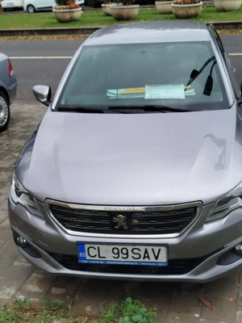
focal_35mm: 45
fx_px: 419
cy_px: 162
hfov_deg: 32.2
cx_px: 121
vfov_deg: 42.1
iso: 50
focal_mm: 5.31
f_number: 1.7
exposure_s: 1/183
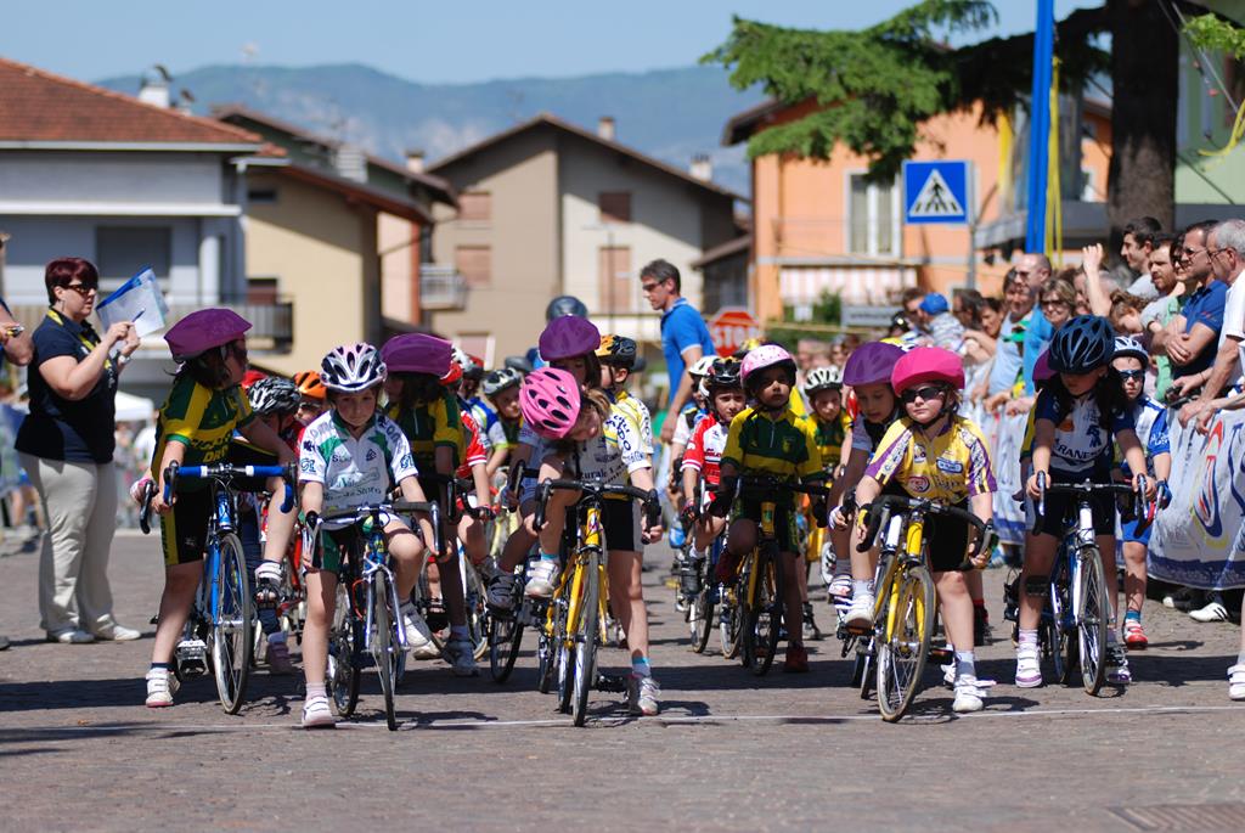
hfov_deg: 13.7
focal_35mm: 150
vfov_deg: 9.2
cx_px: 622
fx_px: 5193
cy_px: 416
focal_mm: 100
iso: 100
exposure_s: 1/1500
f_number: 2.8
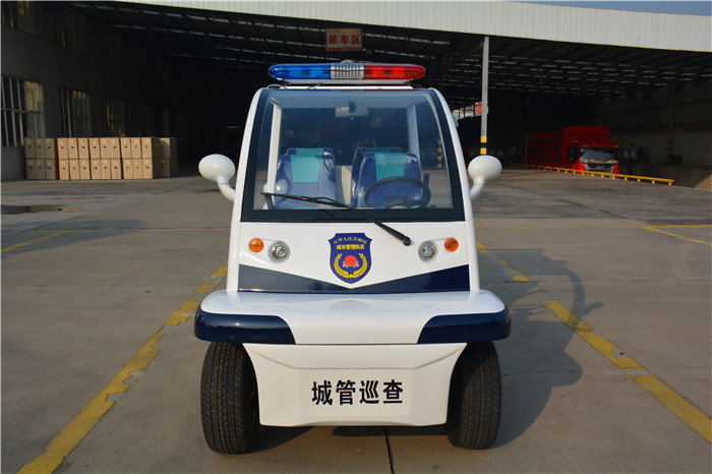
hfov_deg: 53.2
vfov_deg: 36.8
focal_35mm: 36
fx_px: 712
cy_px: 237
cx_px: 356
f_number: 9
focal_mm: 24
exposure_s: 1/320
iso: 100
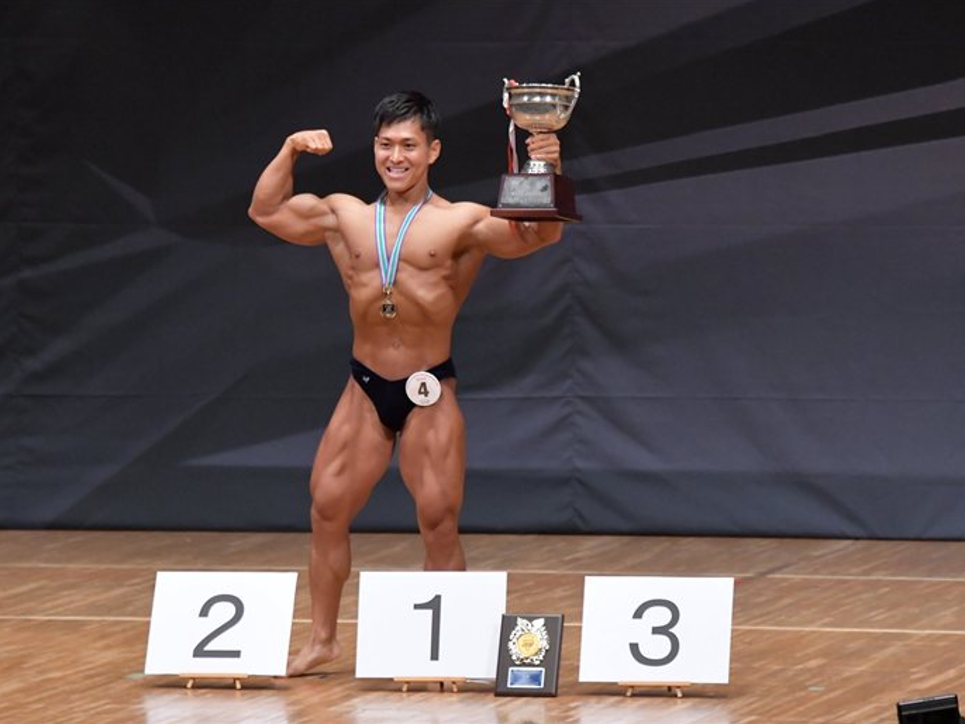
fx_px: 8643
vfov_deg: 4.8
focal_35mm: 310
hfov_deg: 6.4
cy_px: 362
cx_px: 453
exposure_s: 1/400
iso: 6400
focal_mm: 190
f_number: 5.6
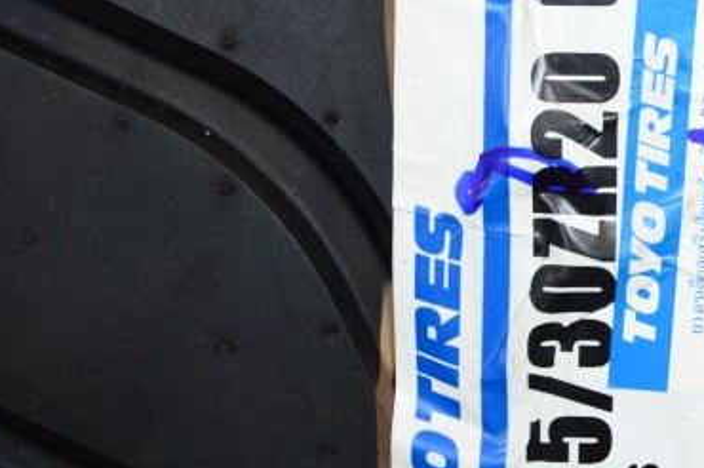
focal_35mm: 150
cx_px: 714
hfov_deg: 13.5
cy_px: 135
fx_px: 2931
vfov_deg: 9.1
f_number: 4.8
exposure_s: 1/30
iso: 100
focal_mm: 32
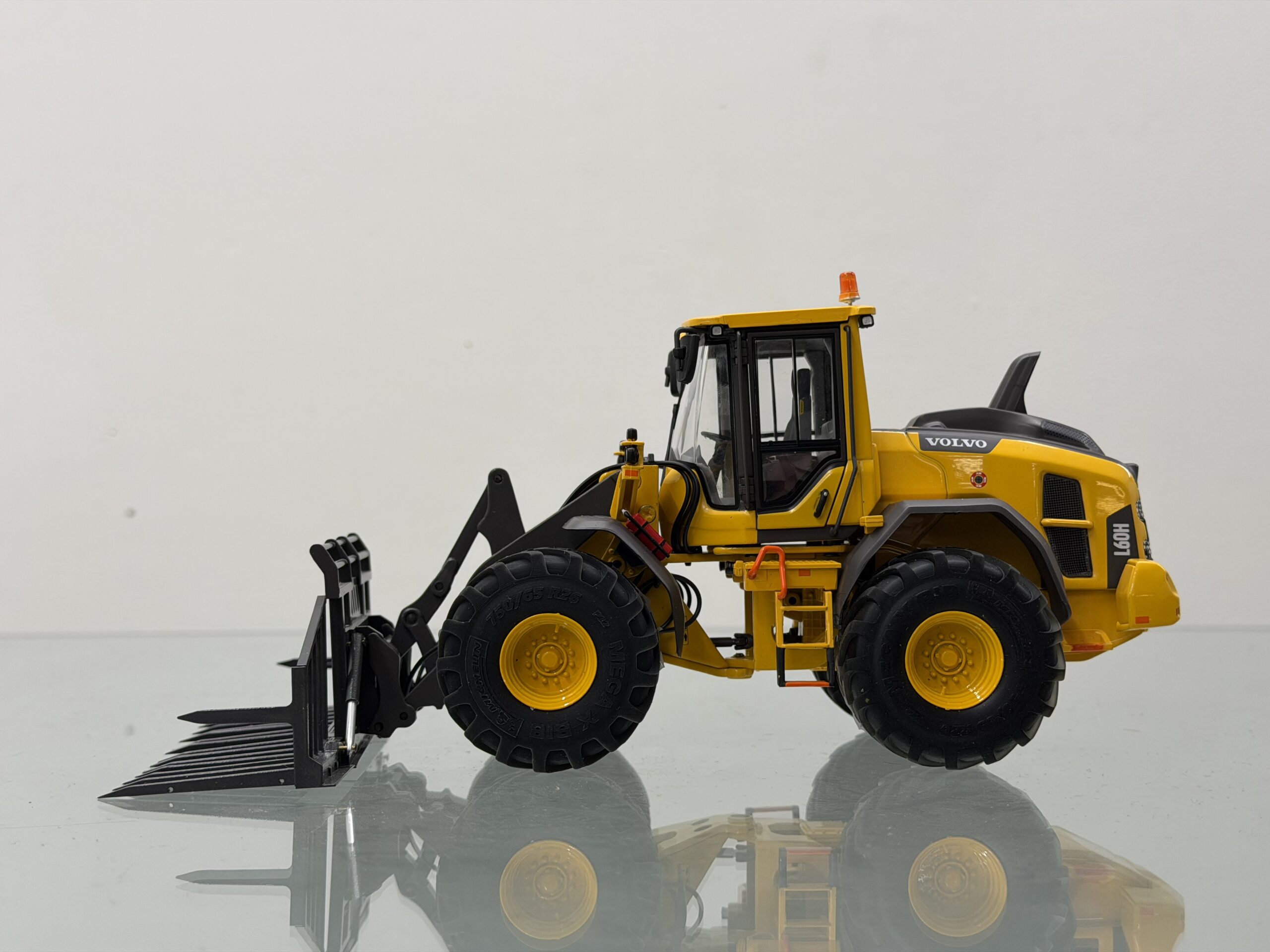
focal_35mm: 48
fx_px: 1761
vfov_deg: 30.3
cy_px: 476
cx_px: 635
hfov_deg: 39.7
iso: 64
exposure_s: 1/319
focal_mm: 6.76
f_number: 1.78
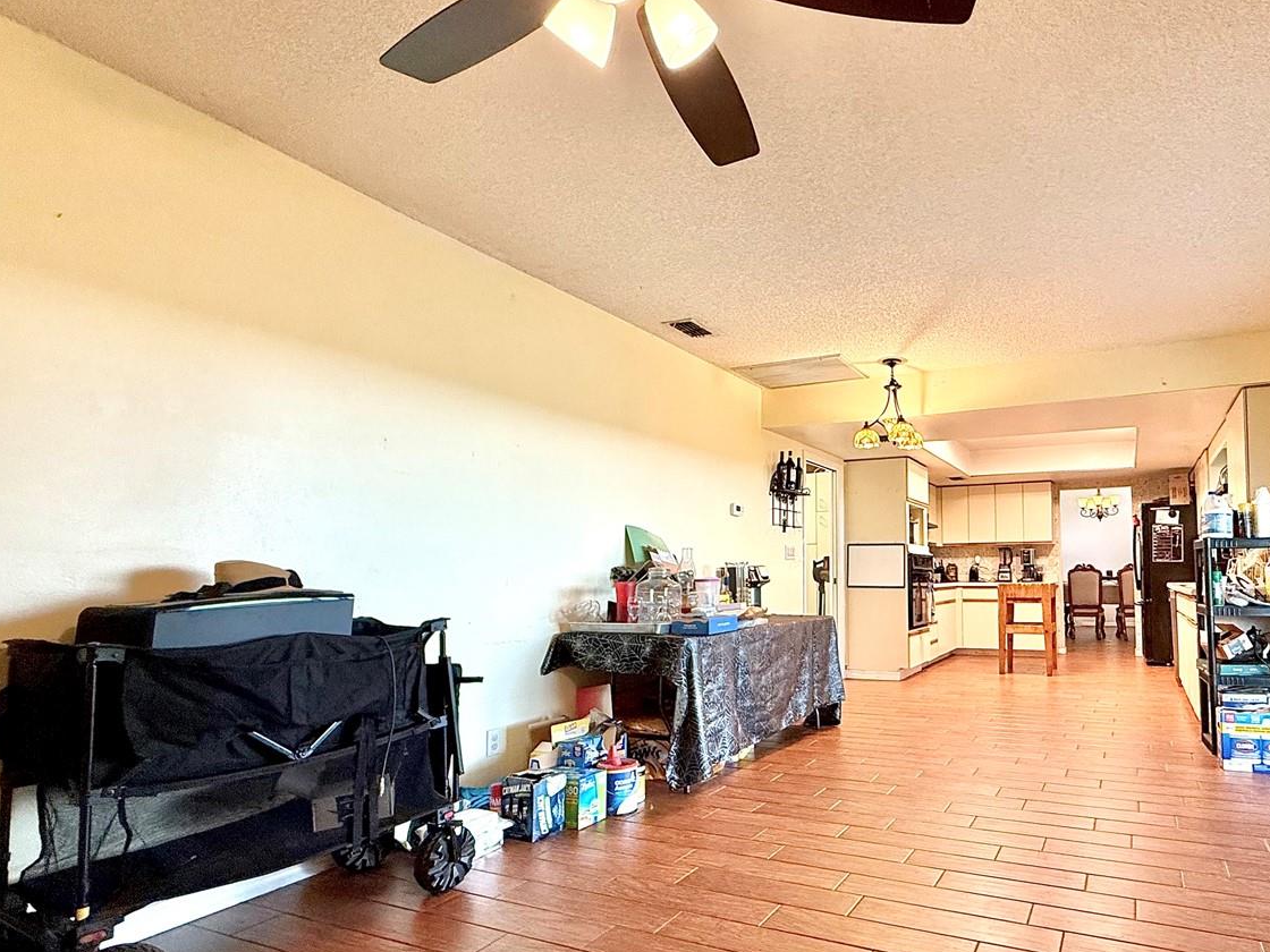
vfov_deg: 65.8
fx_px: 734
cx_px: 843
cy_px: 532
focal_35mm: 20
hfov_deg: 79.2
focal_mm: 2.22
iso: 320
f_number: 2.2
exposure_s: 1/60
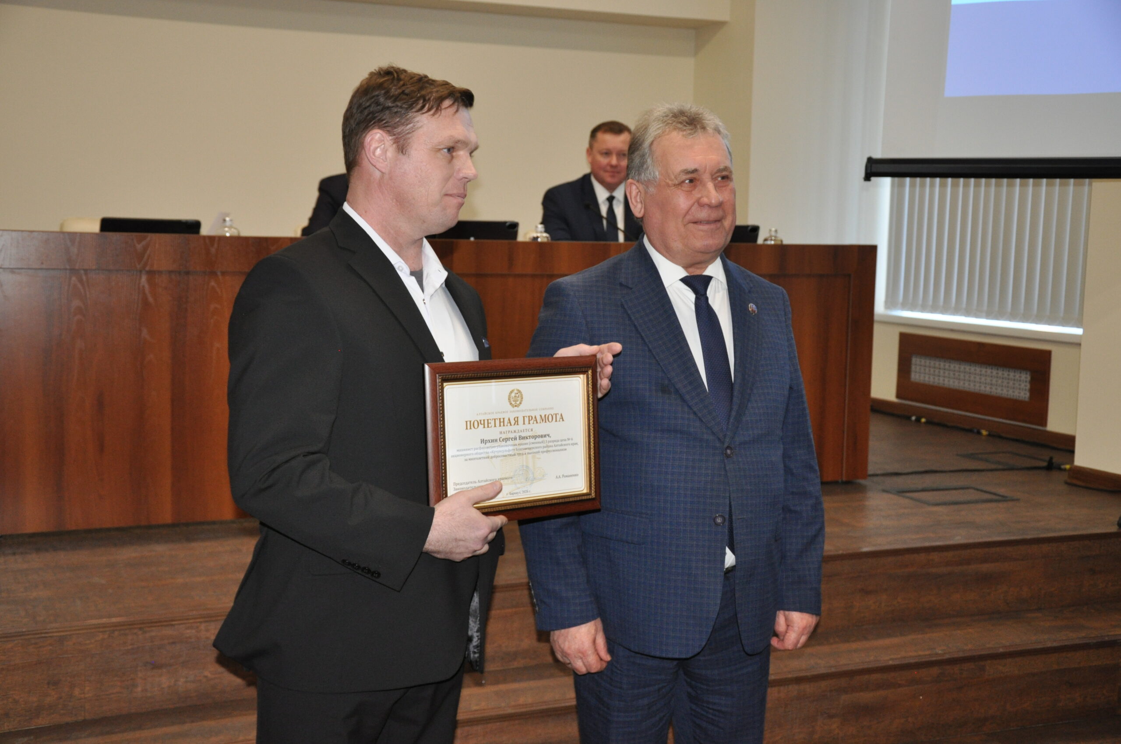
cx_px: 560
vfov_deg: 28.0
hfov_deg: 41.2
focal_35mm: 48
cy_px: 372
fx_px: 1493
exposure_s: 1/60
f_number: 4.2
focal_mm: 32
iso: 800
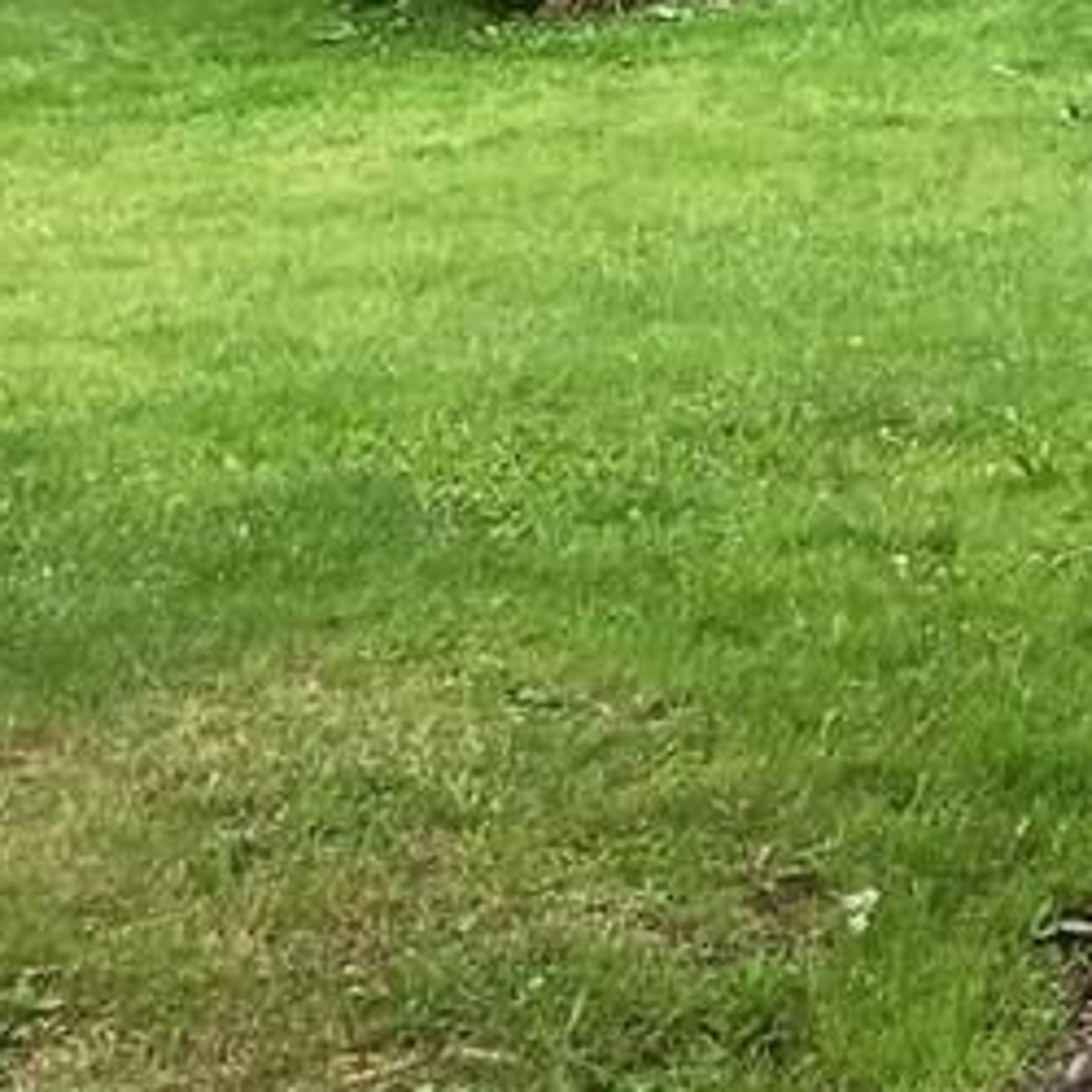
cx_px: 1651
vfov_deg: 15.6
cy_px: -432
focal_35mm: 105
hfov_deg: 15.3
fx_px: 3747
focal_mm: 4.15
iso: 25
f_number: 2.2
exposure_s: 1/267
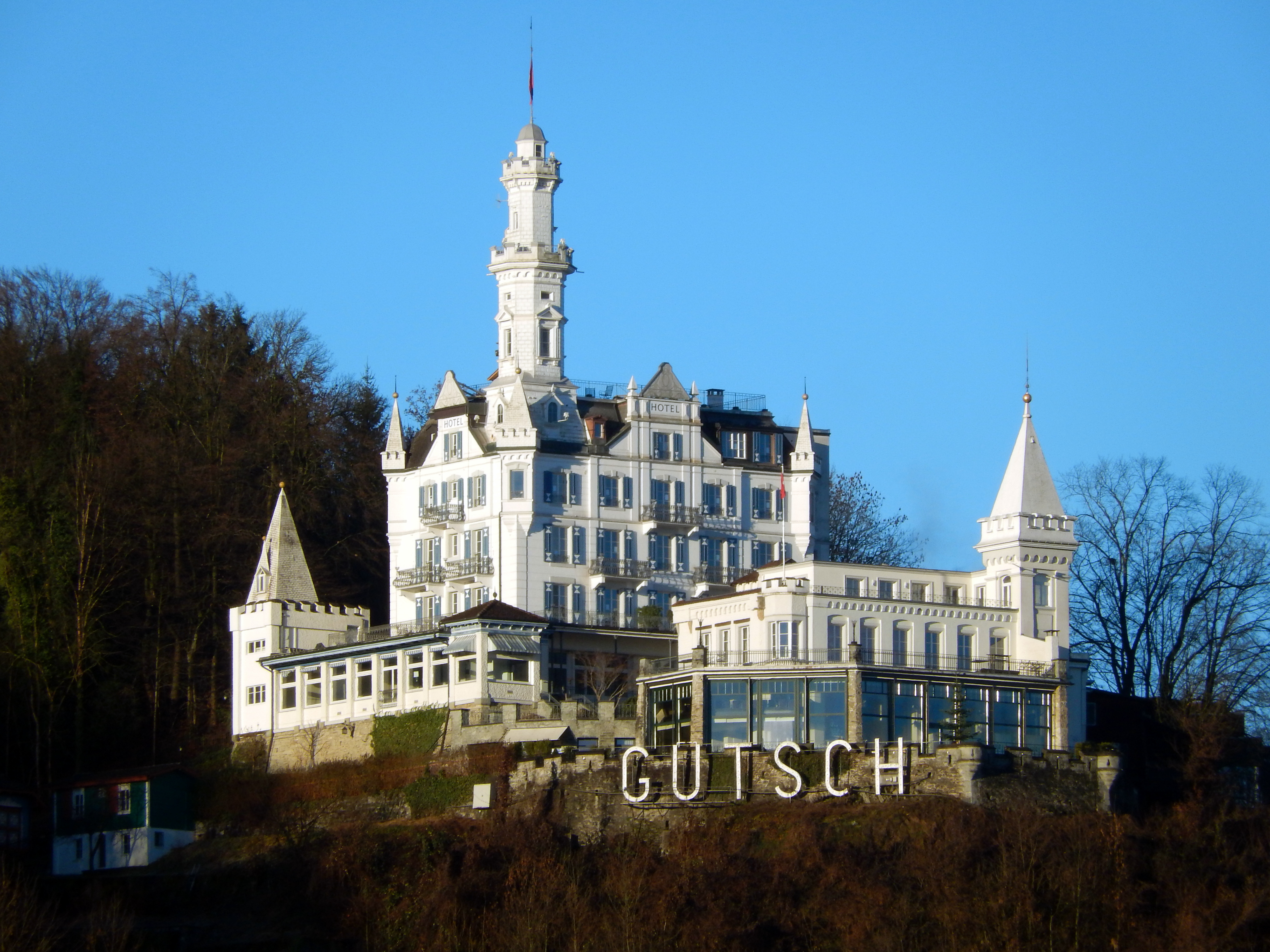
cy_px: 476
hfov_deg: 4.7
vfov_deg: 3.5
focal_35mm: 420
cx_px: 635
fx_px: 15409
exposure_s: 1/400
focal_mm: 75.4
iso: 125
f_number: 6.2
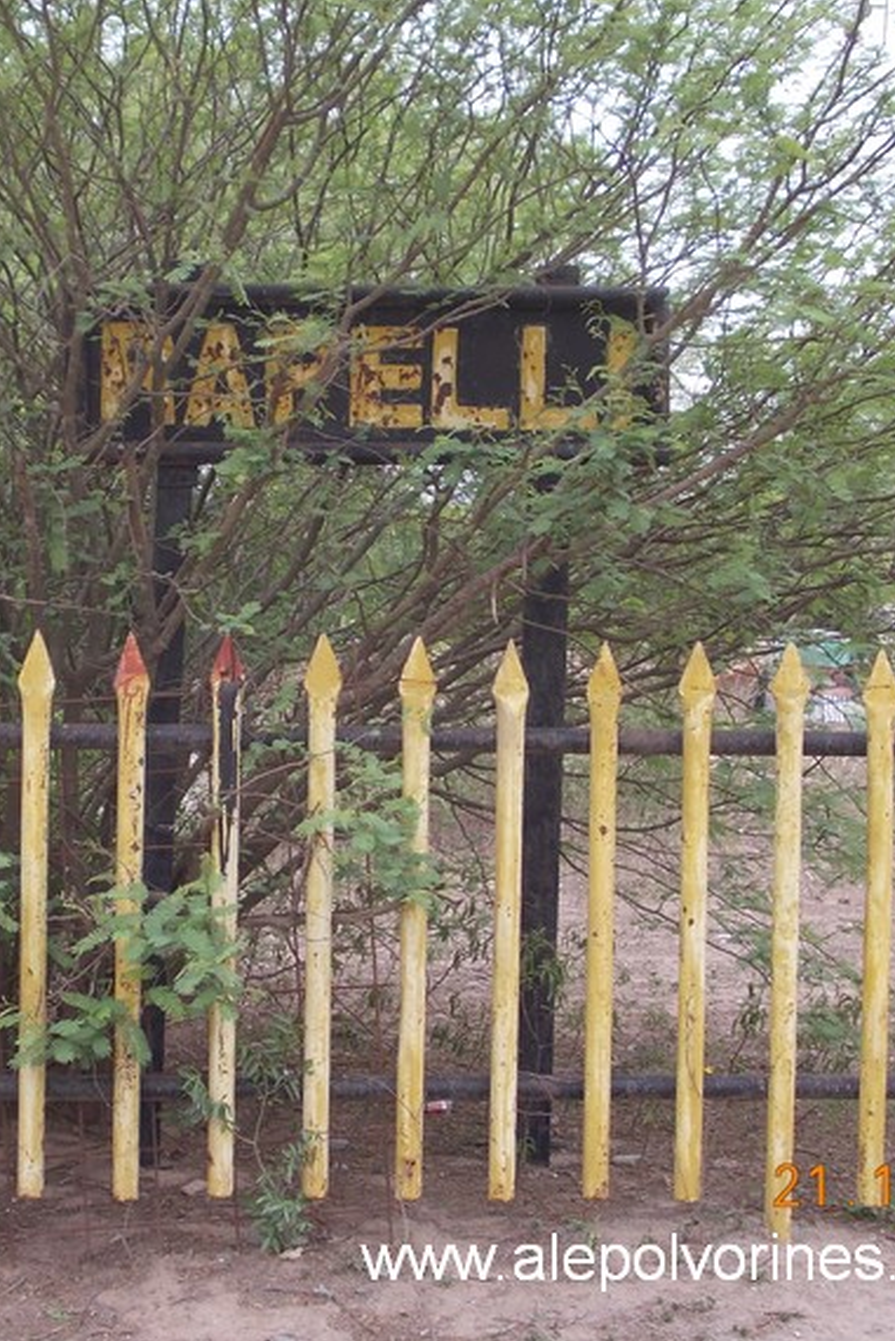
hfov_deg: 22.5
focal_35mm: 60
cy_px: 672
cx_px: 287
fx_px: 2236
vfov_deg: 33.4
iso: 80
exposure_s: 1/250
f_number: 3.3
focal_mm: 6.1
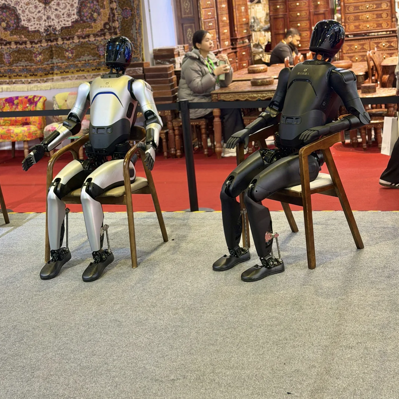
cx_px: 199
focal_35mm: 57
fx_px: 743
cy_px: 137
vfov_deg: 29.9
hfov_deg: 30.0
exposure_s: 1/100
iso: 160
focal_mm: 6.76
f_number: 1.78
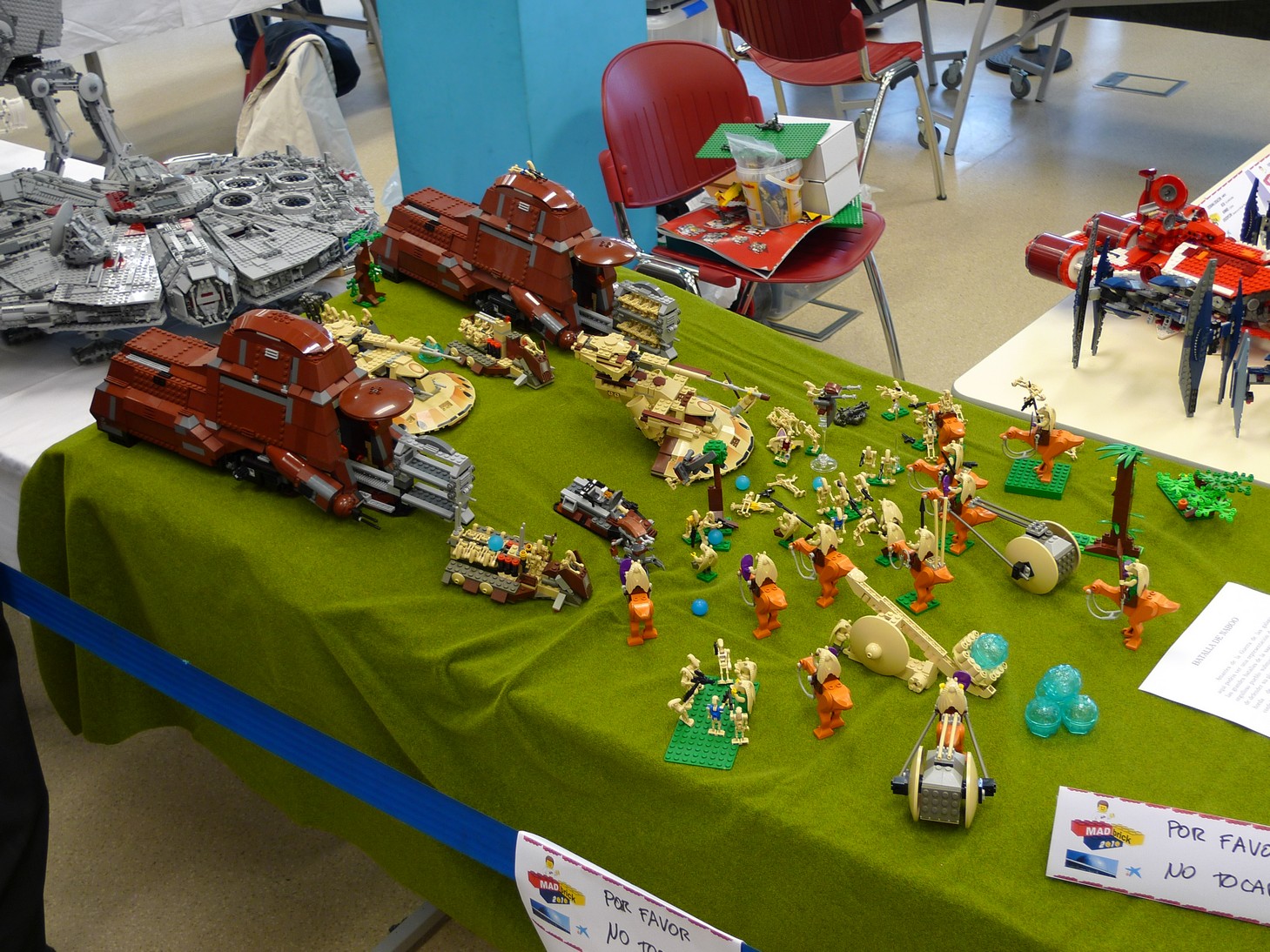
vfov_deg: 35.1
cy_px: 476
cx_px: 635
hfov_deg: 45.8
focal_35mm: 41
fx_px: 1504
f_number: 2.5
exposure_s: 1/13
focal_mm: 8.8
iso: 100
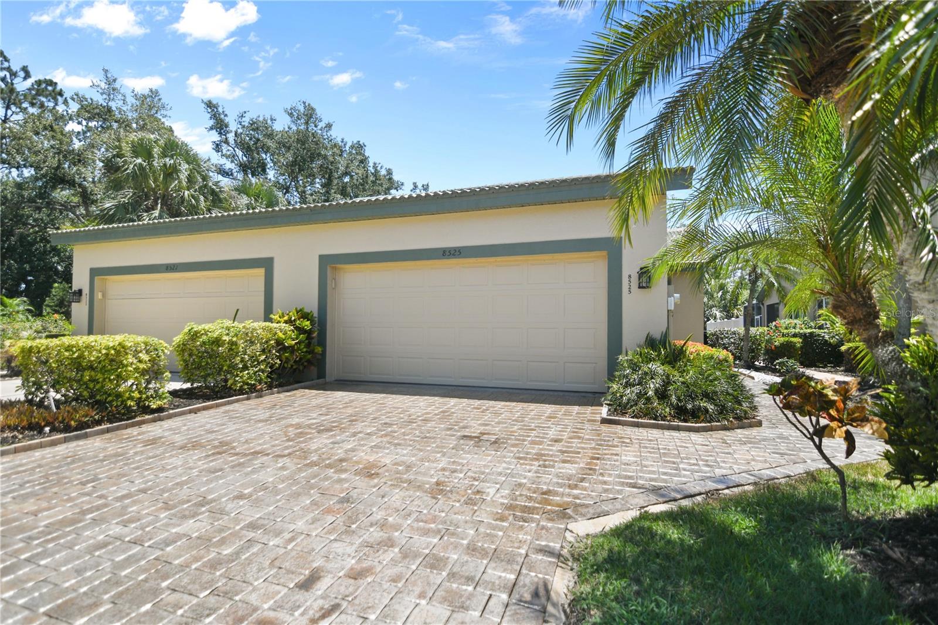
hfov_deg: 96.7
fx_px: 417
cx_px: 469
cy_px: 312
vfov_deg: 73.7
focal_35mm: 16
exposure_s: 1/2000
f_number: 2.8
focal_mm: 11
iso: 100
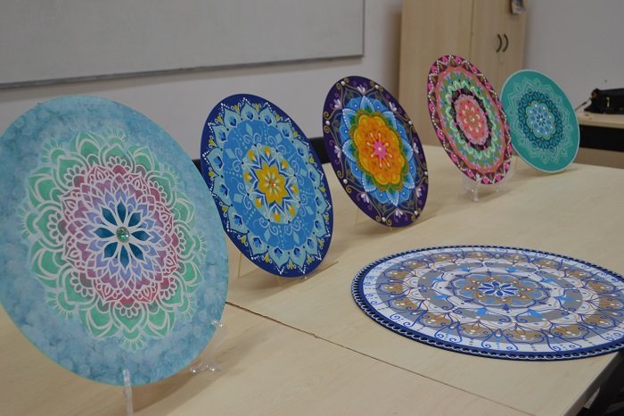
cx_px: 312
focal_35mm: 39
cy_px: 208
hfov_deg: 49.6
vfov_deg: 34.2
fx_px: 676
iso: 400
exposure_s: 1/60
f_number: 4.2
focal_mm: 26
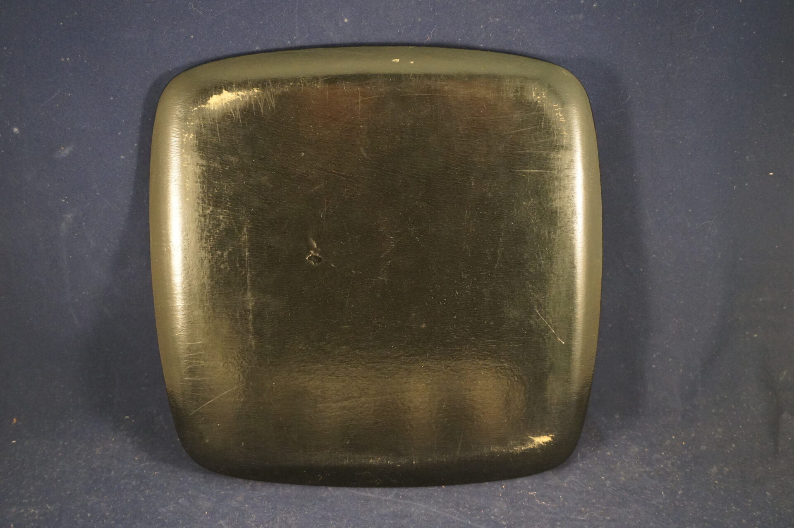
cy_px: 264
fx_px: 826
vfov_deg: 35.4
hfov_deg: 51.3
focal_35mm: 38
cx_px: 397
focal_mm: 25
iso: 3200
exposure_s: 1/40
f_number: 4.5
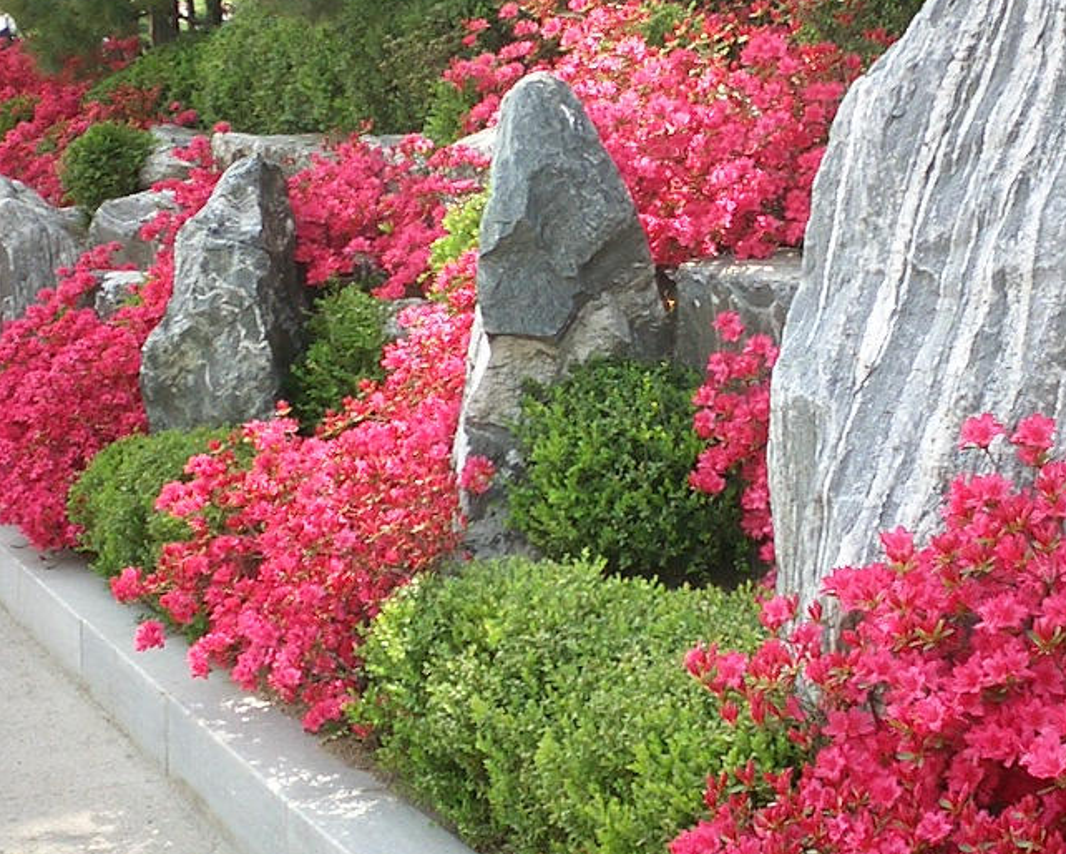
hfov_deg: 26.3
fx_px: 2272
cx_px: 661
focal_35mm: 72
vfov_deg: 21.2
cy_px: 347
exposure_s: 1/160
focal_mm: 5.6
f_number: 3.5
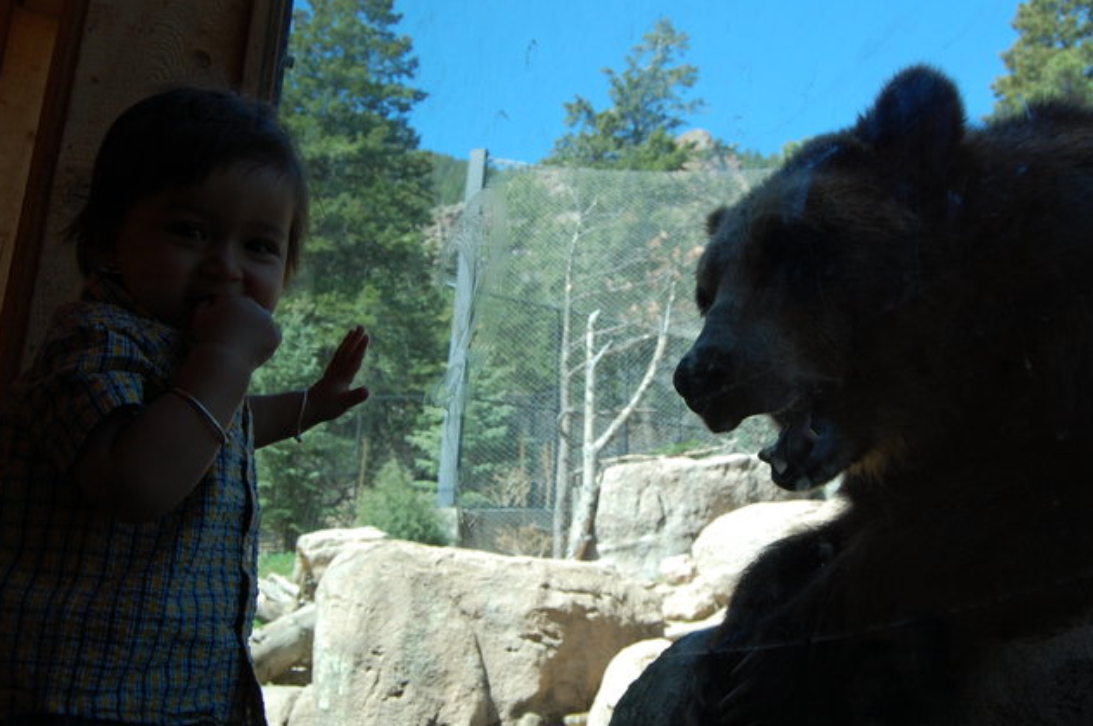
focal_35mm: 38
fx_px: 1153
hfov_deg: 50.6
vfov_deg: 35.0
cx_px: 614
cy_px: 360
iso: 200
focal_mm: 20
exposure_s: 1/160
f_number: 6.3
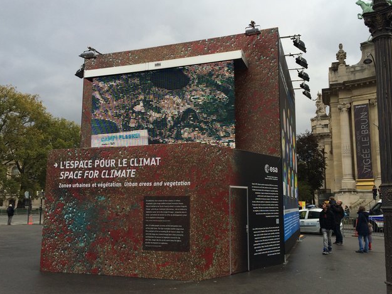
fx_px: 351
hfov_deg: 58.3
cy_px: 156
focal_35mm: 31
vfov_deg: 45.4
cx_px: 204
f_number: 2.2
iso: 32
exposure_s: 1/707
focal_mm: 4.15
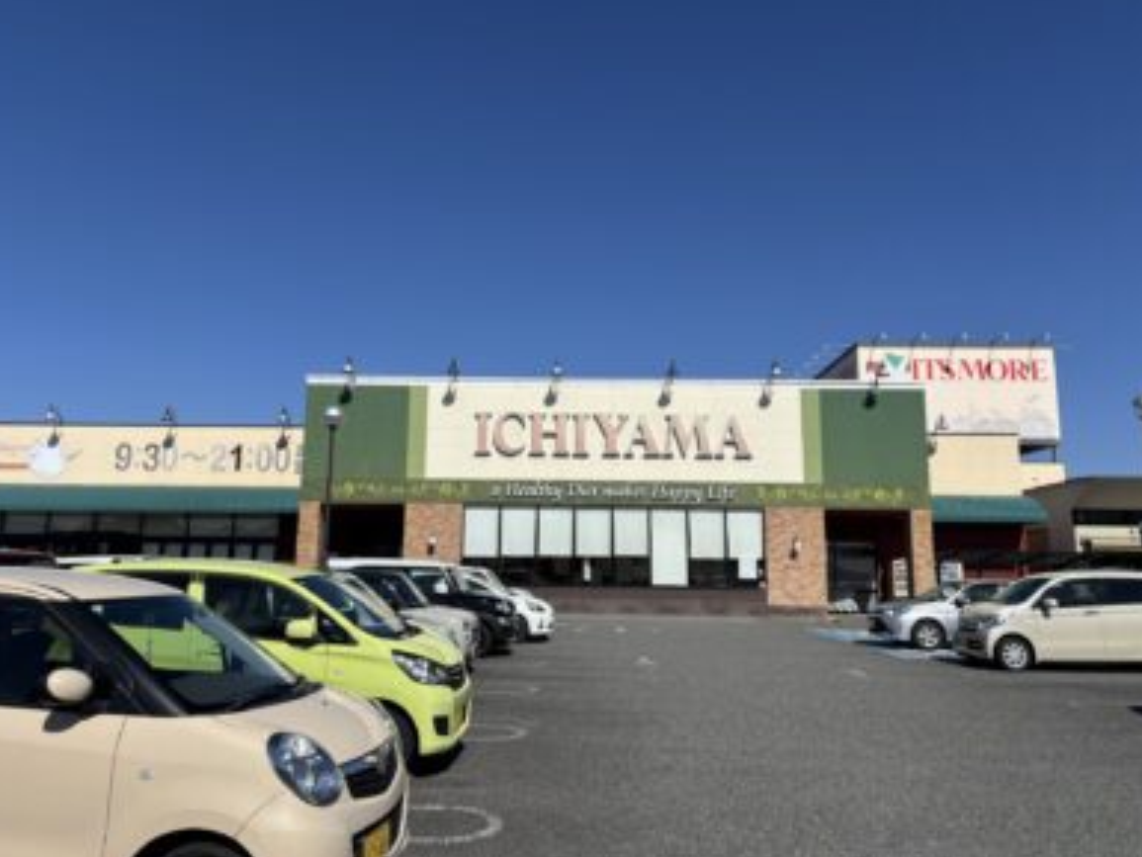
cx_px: 558
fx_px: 891
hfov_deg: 65.3
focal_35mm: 27
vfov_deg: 51.4
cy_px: 421
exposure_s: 1/6711
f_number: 1.6
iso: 50
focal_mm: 5.96
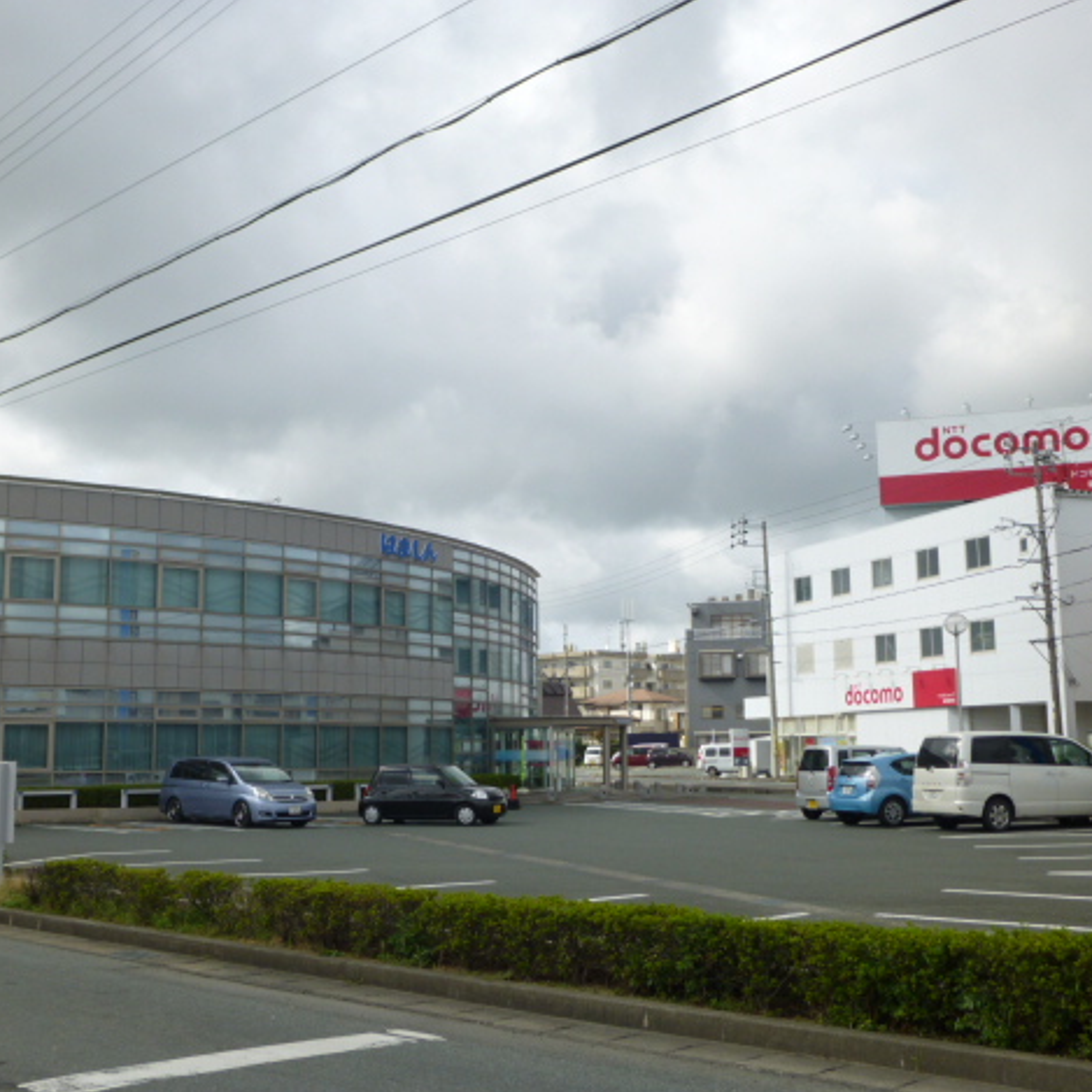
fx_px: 1463
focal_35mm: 41
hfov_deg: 40.9
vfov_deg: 40.9
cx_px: 531
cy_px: 540
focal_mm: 6
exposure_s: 1/1000
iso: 100
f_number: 3.5
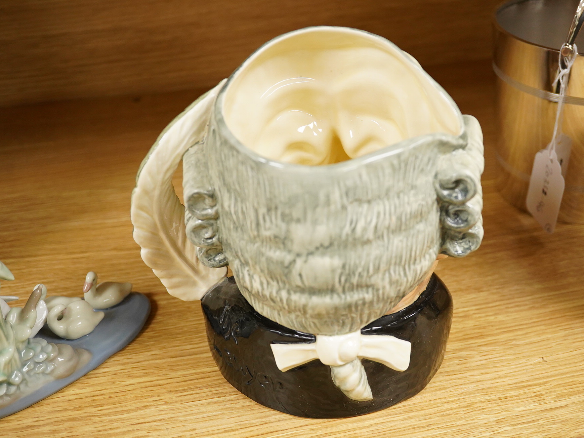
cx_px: 328
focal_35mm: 49
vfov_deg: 29.7
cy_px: 220
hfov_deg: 38.9
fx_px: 827
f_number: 6.3
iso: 2500
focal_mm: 30
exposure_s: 1/250
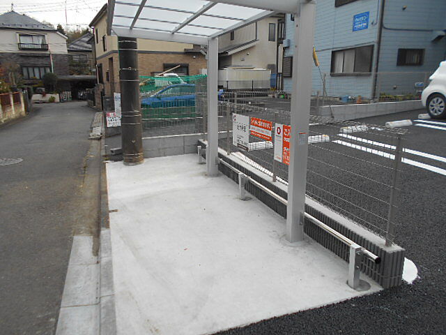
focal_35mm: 26
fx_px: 335
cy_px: 168
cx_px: 223
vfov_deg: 53.1
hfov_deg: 67.3
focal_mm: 4.6
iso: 80
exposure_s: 1/400
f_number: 3.2
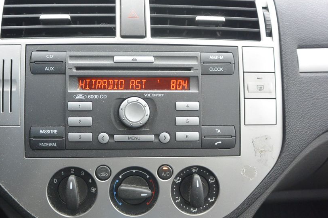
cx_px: 133
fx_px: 310
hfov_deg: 55.4
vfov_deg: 38.9
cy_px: 110
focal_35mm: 34
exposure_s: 1/60
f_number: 3.5
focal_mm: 10
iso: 500
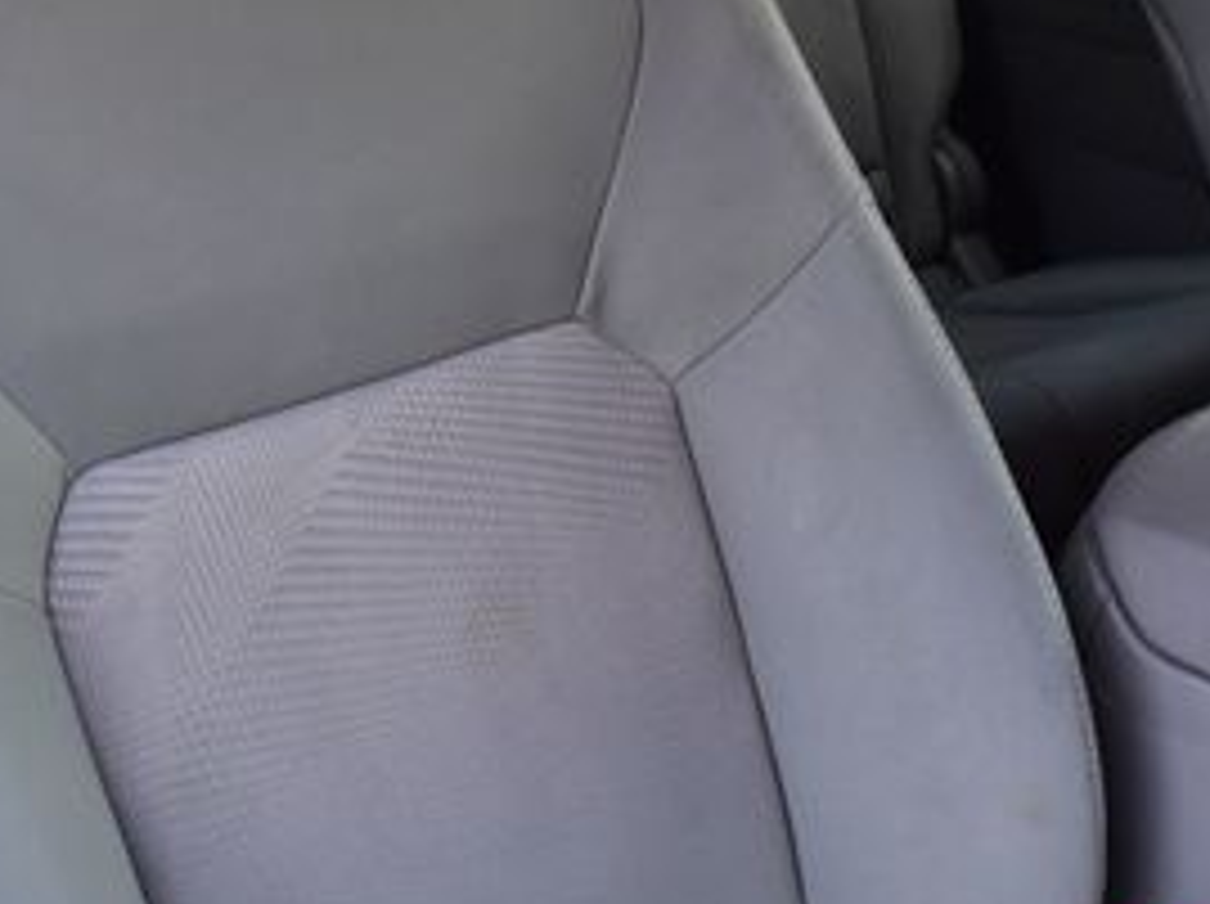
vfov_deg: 20.3
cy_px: 337
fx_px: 2518
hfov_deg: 26.9
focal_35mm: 72
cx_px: 751
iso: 400
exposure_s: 1/25
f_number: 7.1
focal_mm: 21
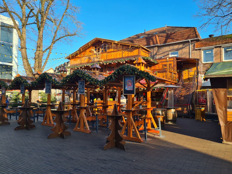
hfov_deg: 67.3
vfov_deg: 53.1
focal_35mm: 26
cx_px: 116
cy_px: 87
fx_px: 174
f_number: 1.8
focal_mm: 5.4
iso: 50
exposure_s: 1/758
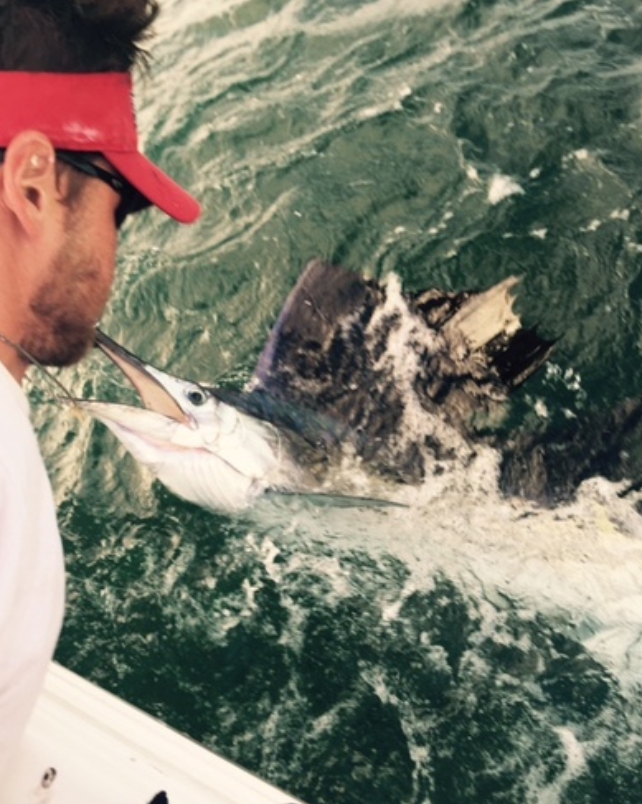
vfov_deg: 57.2
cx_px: 317
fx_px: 737
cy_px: 414
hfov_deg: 47.1
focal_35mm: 31
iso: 32
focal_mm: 4.15
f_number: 2.2
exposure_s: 1/250
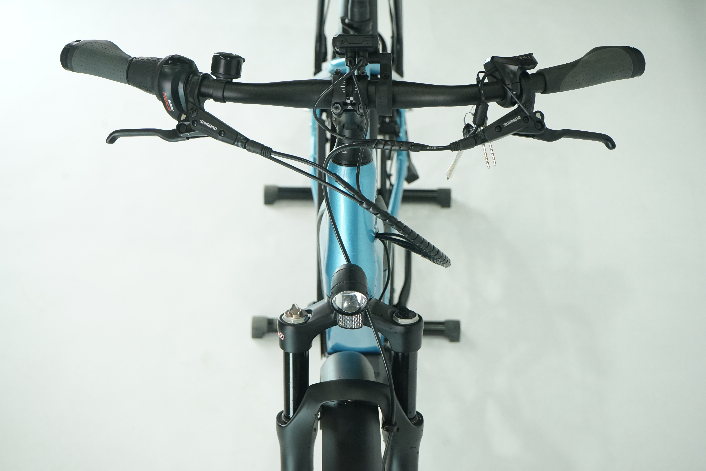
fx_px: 1373
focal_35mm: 70
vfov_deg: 19.5
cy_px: 236
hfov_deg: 28.8
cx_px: 353
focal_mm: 70
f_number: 8
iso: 2500
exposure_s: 1/200
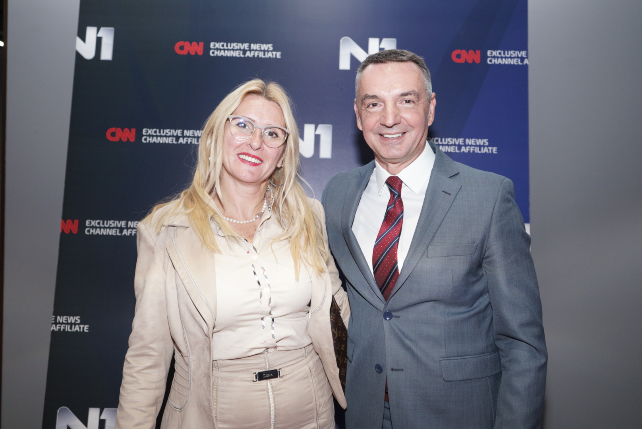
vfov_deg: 38.9
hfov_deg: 55.8
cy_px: 214
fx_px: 607
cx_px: 321
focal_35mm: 34
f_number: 4
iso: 1000
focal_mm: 34
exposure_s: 1/160
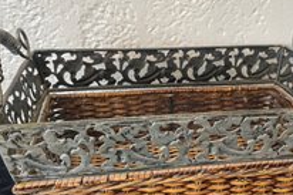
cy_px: 105
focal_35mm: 45
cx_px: 186
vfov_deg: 29.8
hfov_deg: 43.2
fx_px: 366
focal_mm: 4.2
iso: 100
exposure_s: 1/60
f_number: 1.6
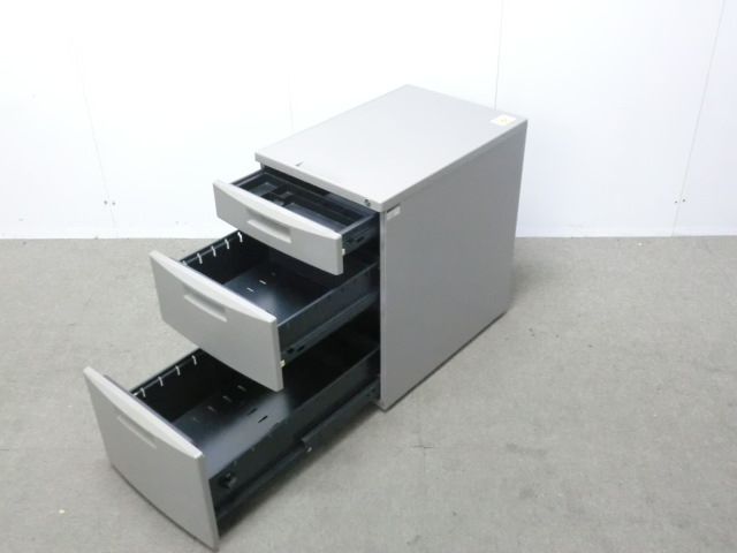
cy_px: 276
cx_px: 368
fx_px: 809
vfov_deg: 37.7
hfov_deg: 49.0
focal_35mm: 38
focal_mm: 6.9
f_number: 3.9
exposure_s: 1/25
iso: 800
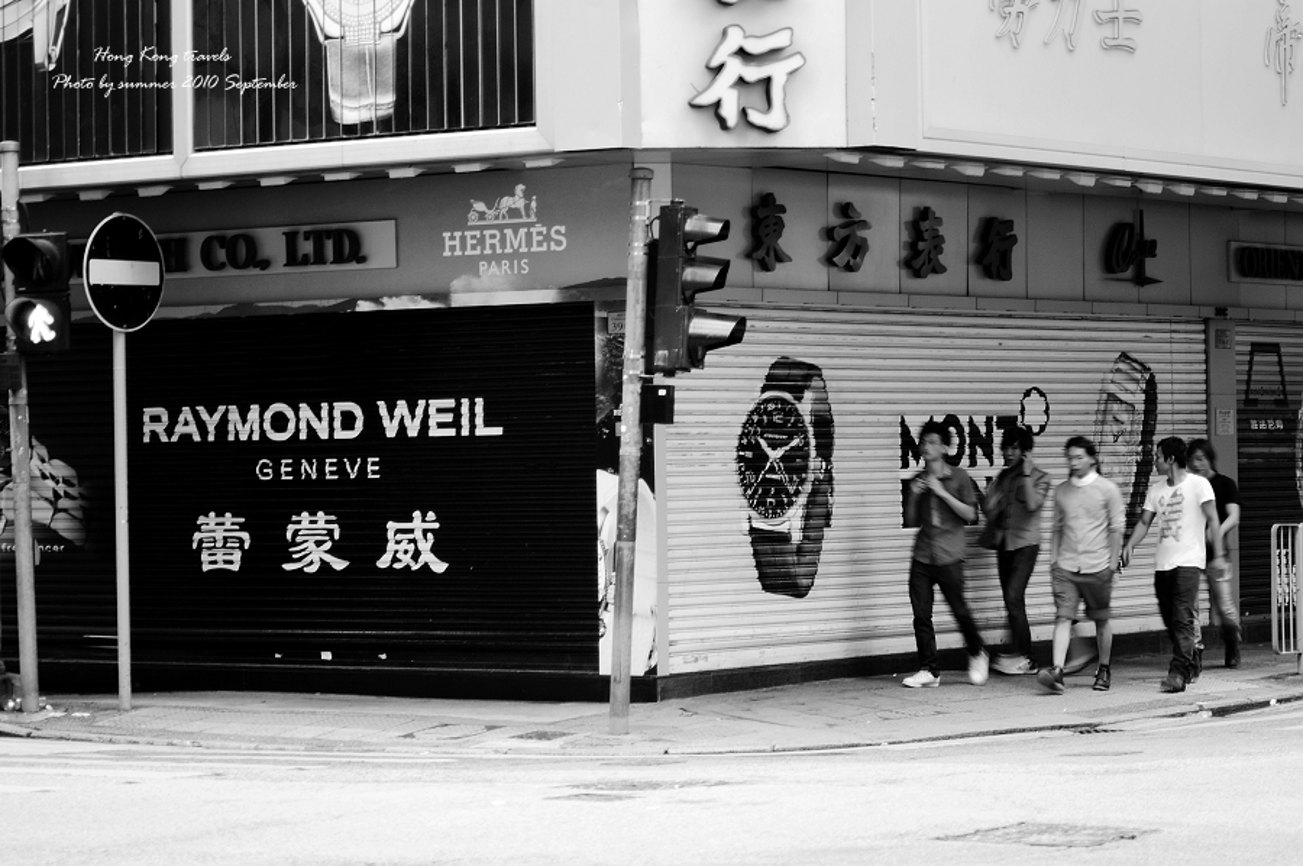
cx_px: 652
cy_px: 433
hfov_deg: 19.5
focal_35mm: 105
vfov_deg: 13.0
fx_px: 3796
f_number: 4
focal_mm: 70
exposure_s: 1/10
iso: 100
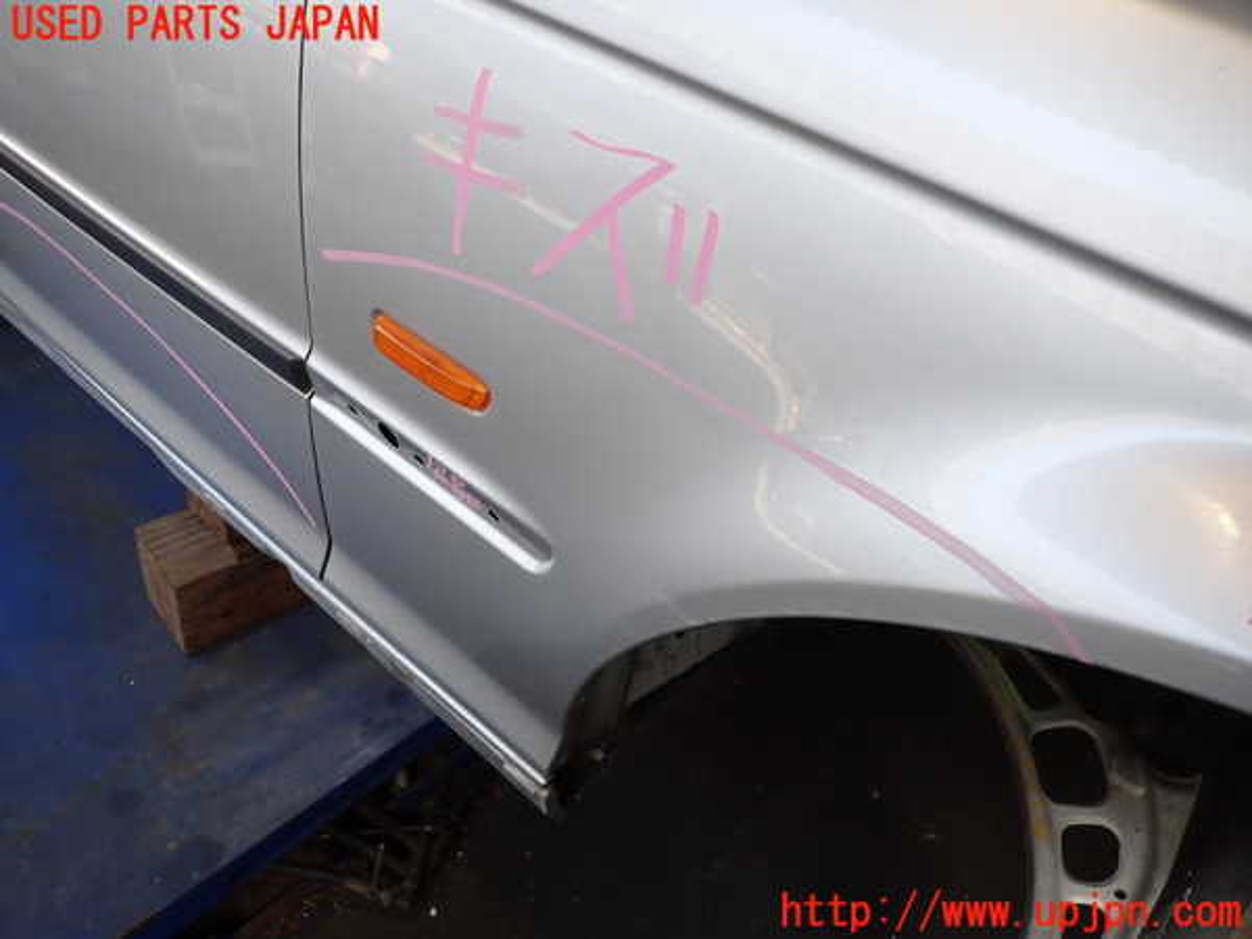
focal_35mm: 25
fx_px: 904
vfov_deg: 54.9
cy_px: 470
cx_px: 626
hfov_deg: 69.4
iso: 100
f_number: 2
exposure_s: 1/125
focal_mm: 4.5
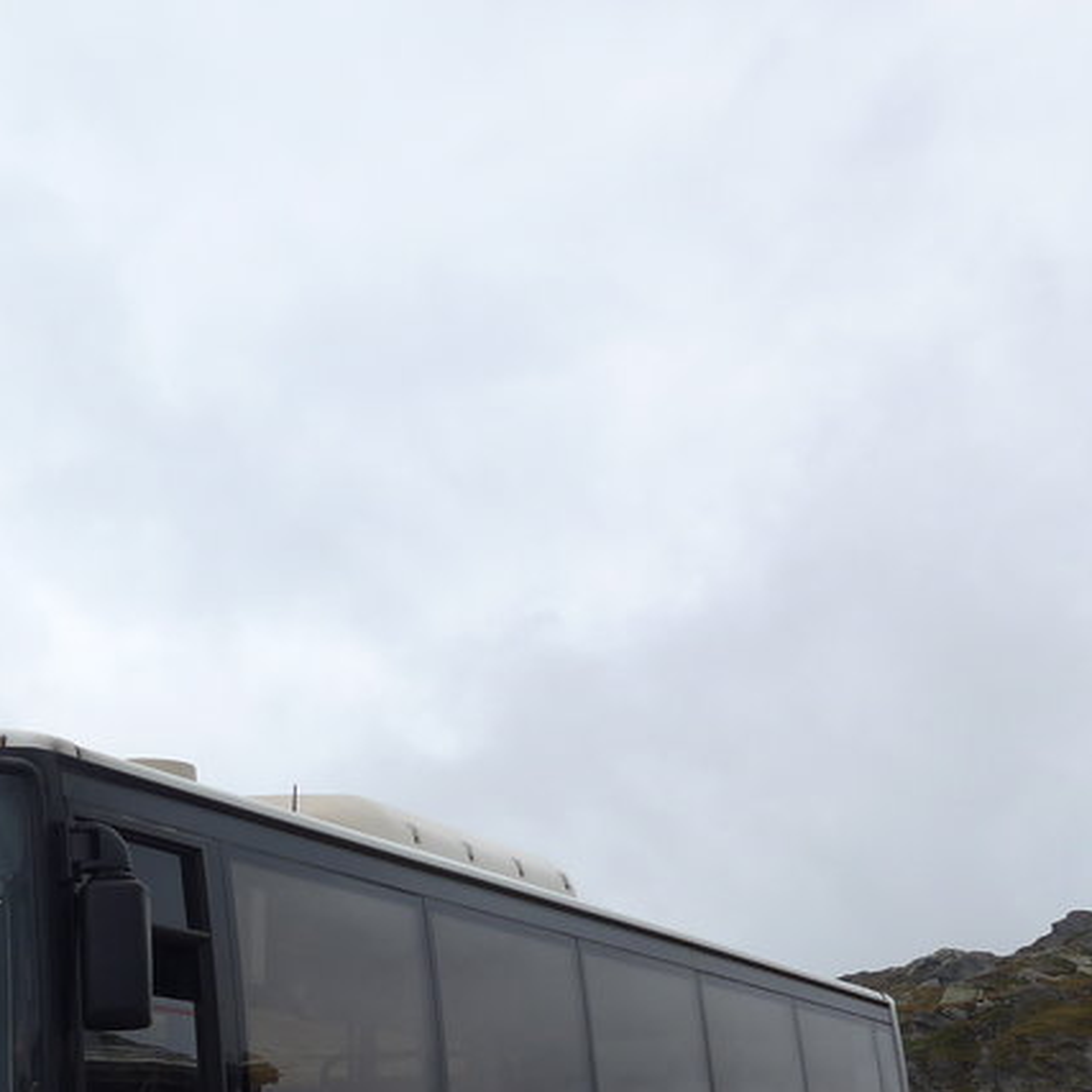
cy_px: 985
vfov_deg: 23.4
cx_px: -355
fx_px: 2570
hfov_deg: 21.5
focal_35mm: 72
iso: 80
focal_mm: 6
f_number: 2.8
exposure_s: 1/800
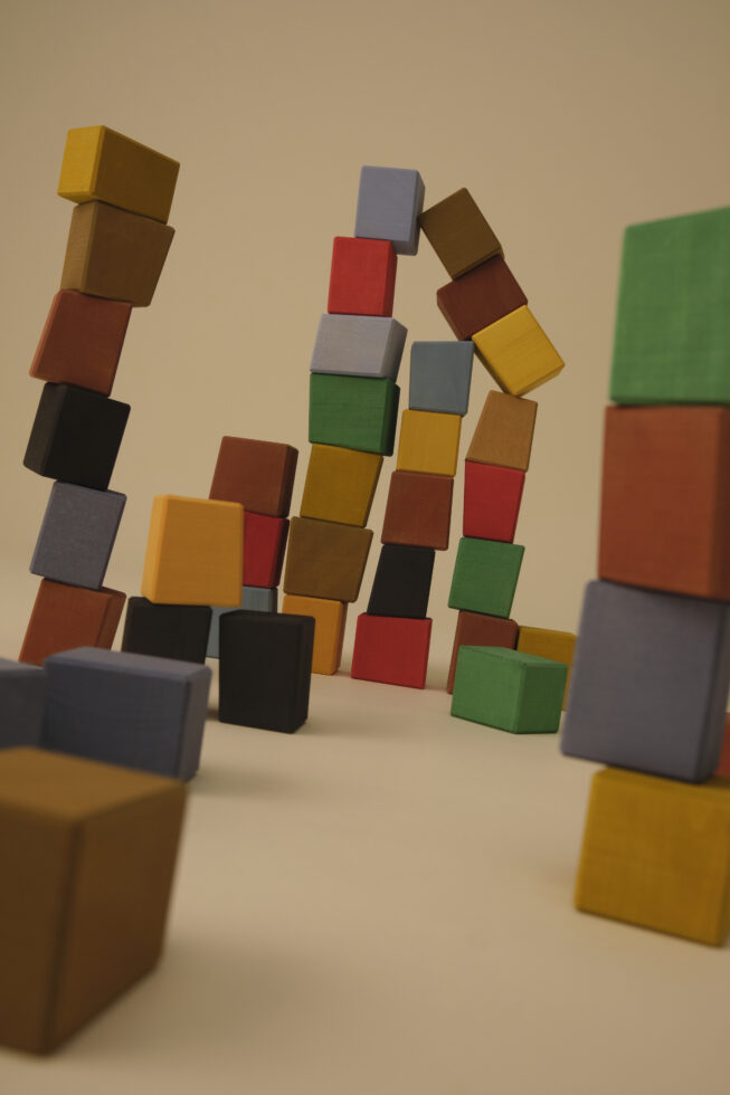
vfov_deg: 54.4
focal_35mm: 35
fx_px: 1065
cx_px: 365
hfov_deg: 37.8
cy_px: 548
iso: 800
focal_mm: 23
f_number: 6.4
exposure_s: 1/250
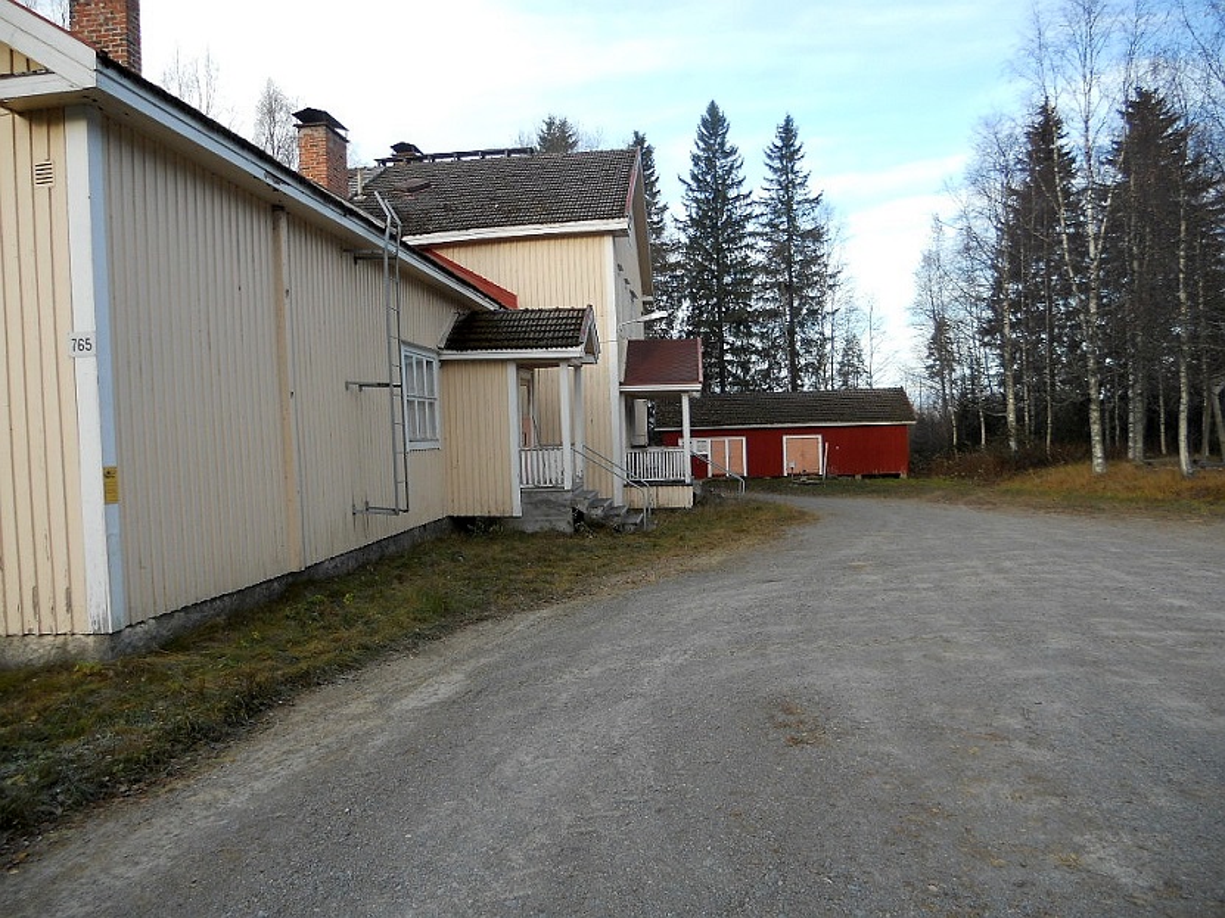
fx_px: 955
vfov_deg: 51.3
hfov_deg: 65.3
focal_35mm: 27
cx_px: 612
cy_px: 459
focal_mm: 4.9
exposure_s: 1/200
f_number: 3.2
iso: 80
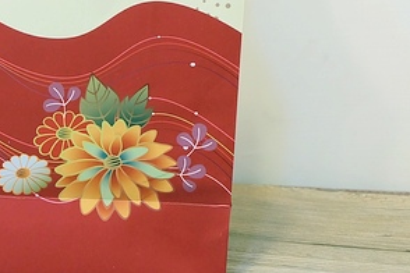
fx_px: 1241
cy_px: -8
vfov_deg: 12.4
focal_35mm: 109
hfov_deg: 18.0
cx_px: -56
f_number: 4.5
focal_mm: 26.9
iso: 800
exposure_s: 1/12
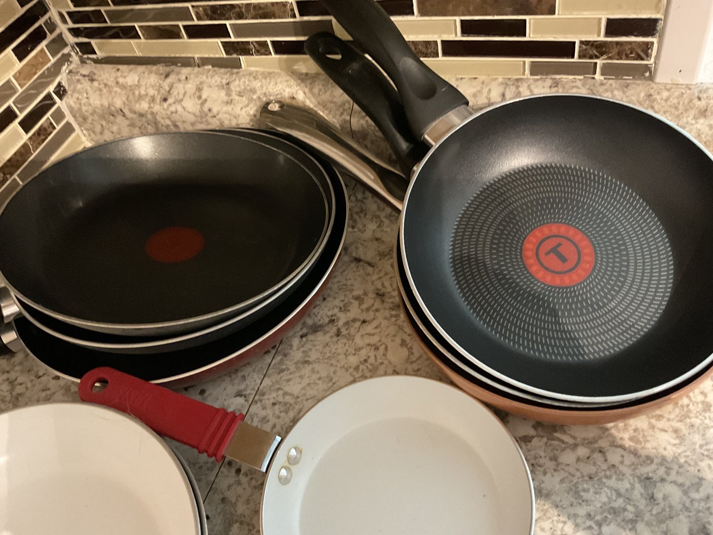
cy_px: 268
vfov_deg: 48.2
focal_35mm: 29
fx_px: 597
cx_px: 356
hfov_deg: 61.7
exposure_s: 1/24
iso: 500
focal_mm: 3
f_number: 1.8
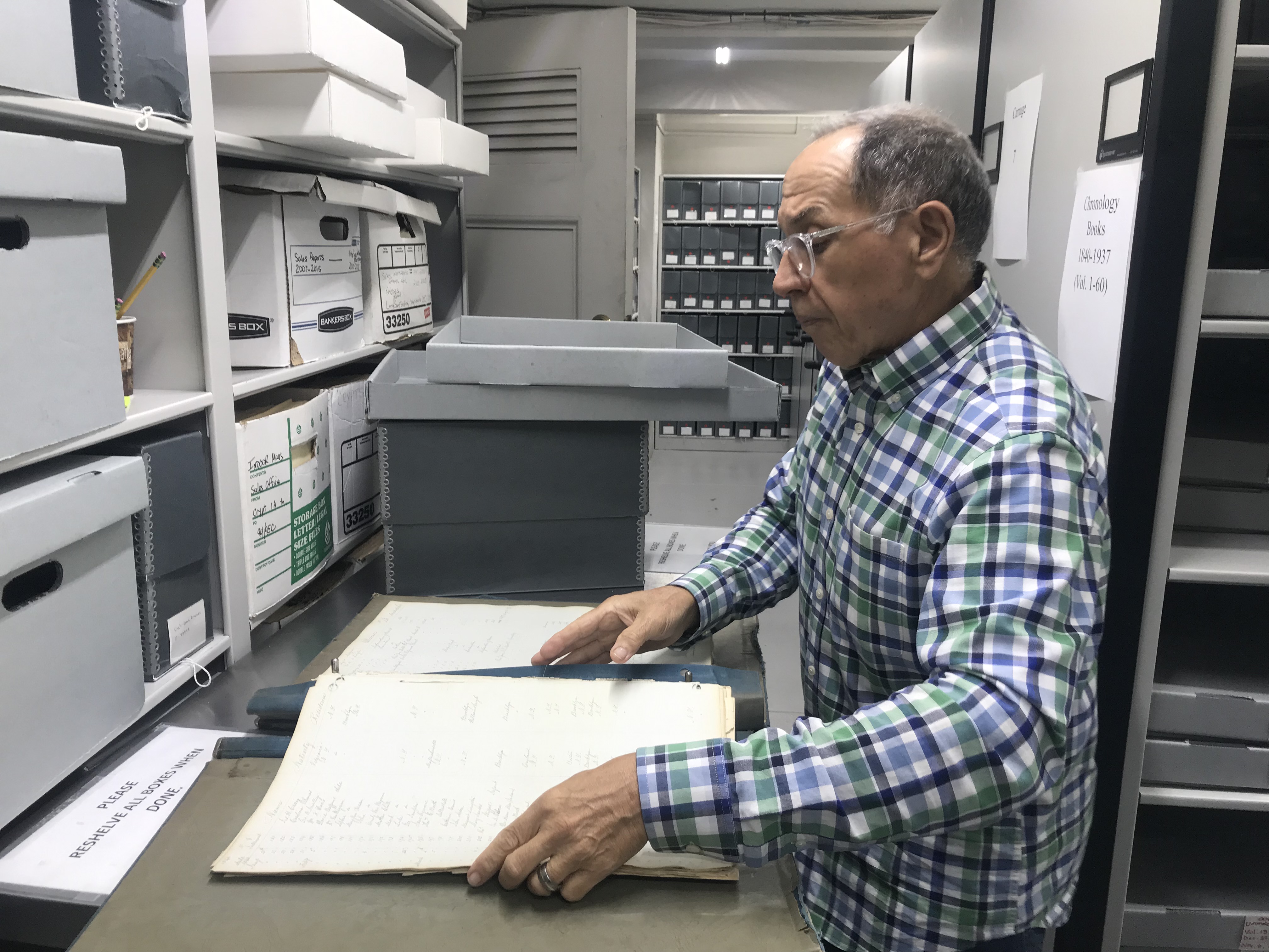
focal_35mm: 28
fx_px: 1026
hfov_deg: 63.4
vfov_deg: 49.7
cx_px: 634
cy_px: 476
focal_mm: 3.99
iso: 32
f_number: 1.8
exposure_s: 1/60
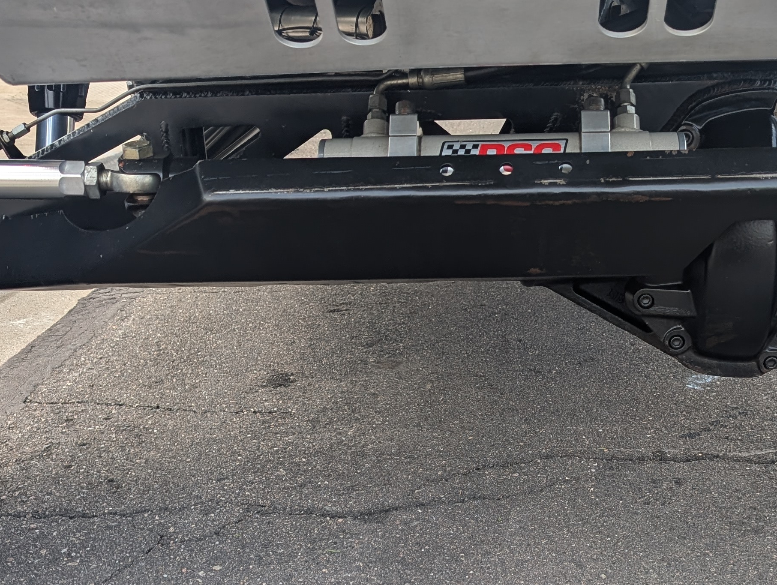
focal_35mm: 54
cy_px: 466
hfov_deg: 35.3
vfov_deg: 26.6
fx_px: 1214
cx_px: 474
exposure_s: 1/72
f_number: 1.68
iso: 21
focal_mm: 6.9
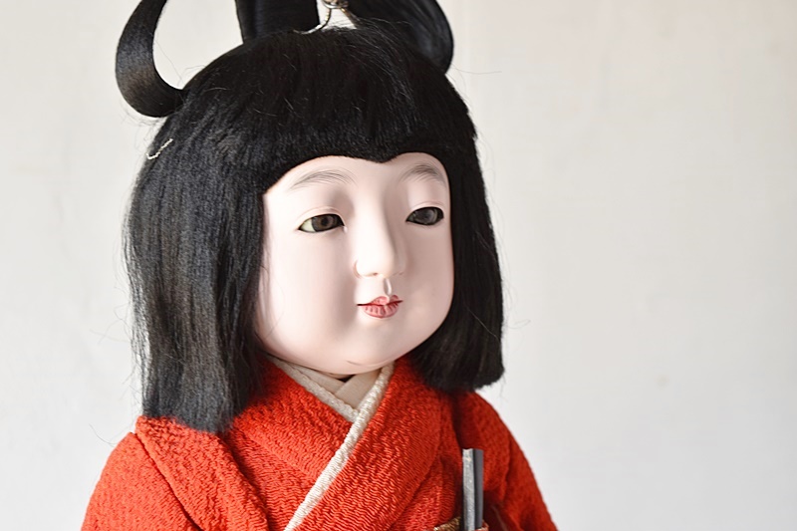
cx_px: 398
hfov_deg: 24.6
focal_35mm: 82
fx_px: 1826
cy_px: 266
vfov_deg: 16.5
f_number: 5.6
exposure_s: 1/5
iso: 400
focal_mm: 55
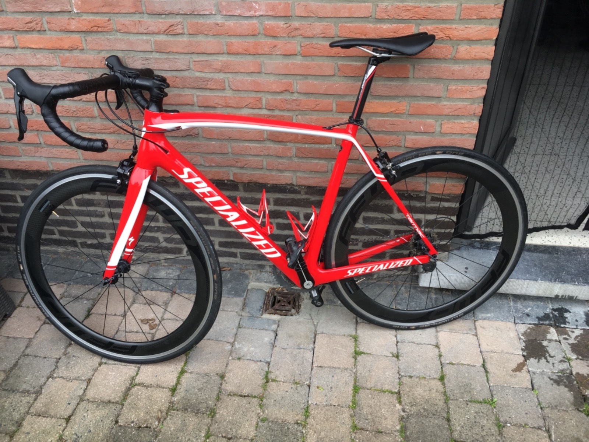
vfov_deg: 48.2
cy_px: 221
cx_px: 294
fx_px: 493
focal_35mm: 29
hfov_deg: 61.7
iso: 25
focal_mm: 4.15
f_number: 2.2
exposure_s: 1/116
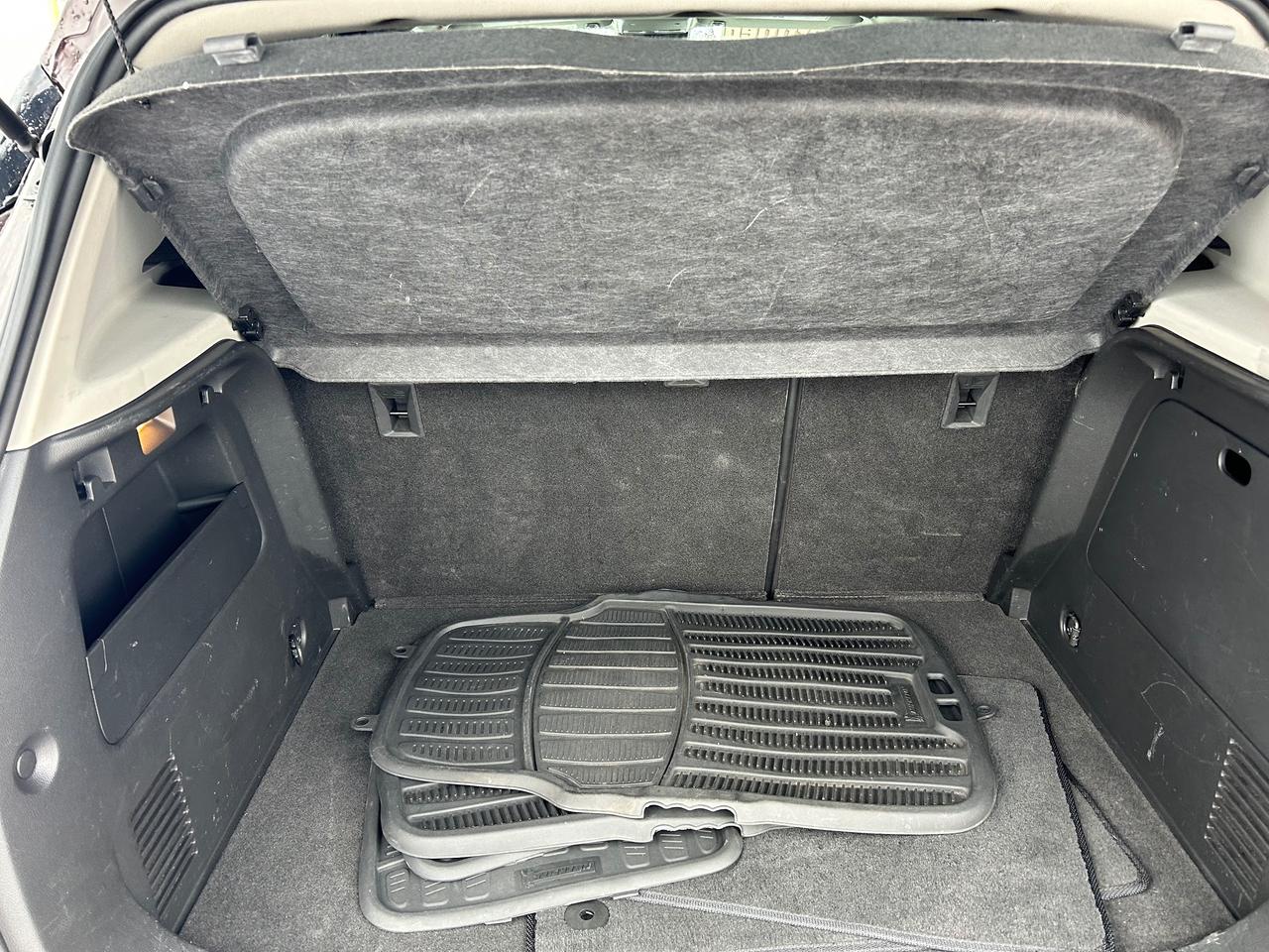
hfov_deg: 67.3
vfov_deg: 53.1
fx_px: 953
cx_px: 634
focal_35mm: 26
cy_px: 476
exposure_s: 1/81
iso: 125
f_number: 1.5
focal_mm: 5.7
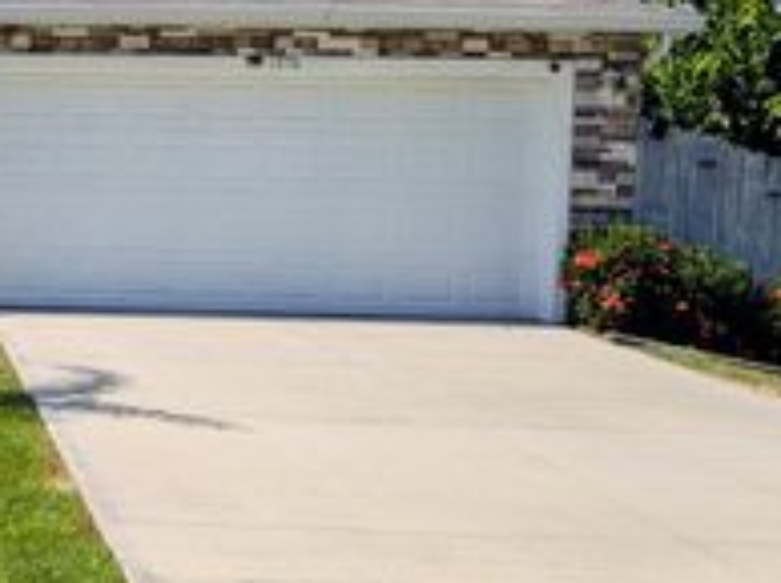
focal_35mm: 62
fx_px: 1397
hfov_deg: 27.1
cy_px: 223
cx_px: -189
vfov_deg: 23.5
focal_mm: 4.53
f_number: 1.7
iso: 45
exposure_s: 1/4484
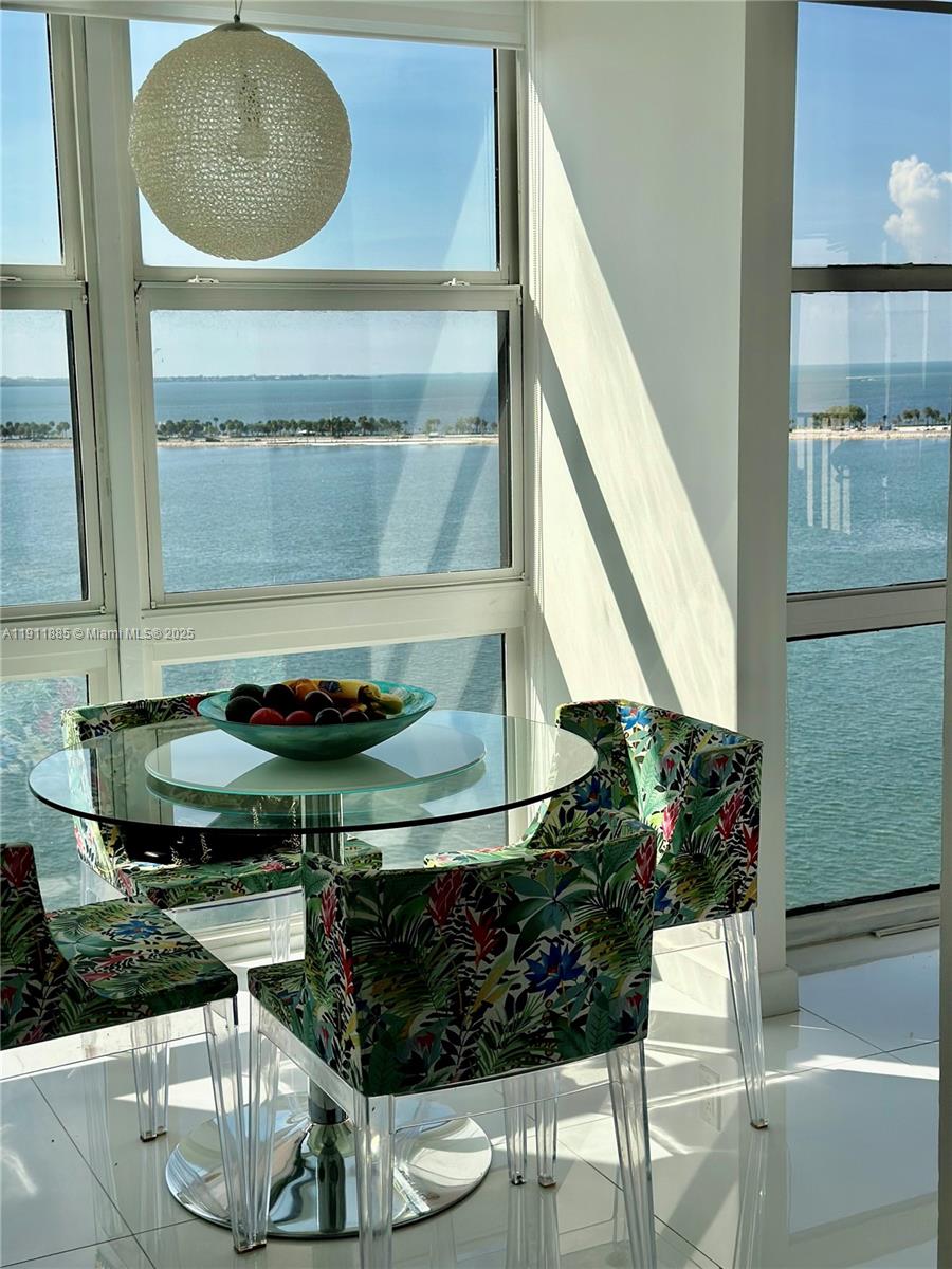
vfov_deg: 39.7
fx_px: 1760
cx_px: 476
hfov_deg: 30.3
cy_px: 634
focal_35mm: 48
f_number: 1.78
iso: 100
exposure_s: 1/4184
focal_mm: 6.86
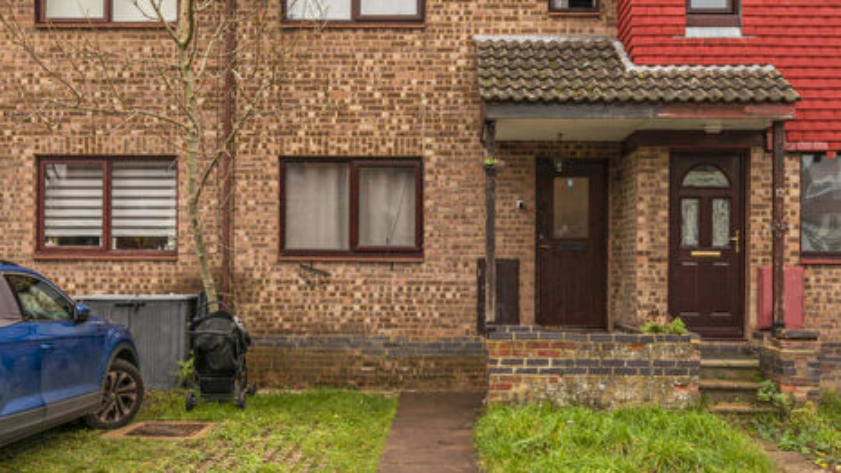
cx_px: 455
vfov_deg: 48.6
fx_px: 491
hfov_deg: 81.0
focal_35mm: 22
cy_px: 96
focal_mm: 14
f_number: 8
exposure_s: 1/60
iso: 250
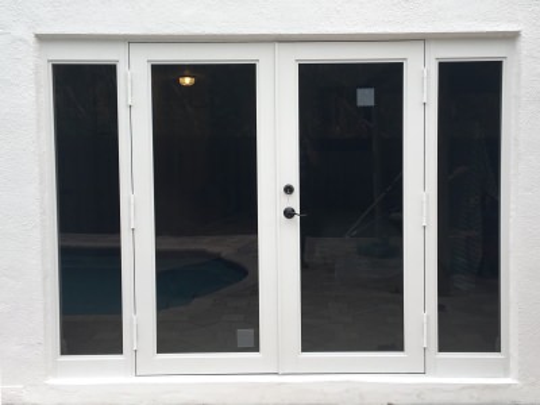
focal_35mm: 29
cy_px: 202
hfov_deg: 61.7
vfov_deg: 48.2
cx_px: 270
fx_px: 452
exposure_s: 1/331
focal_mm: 4.15
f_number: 2.2
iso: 25
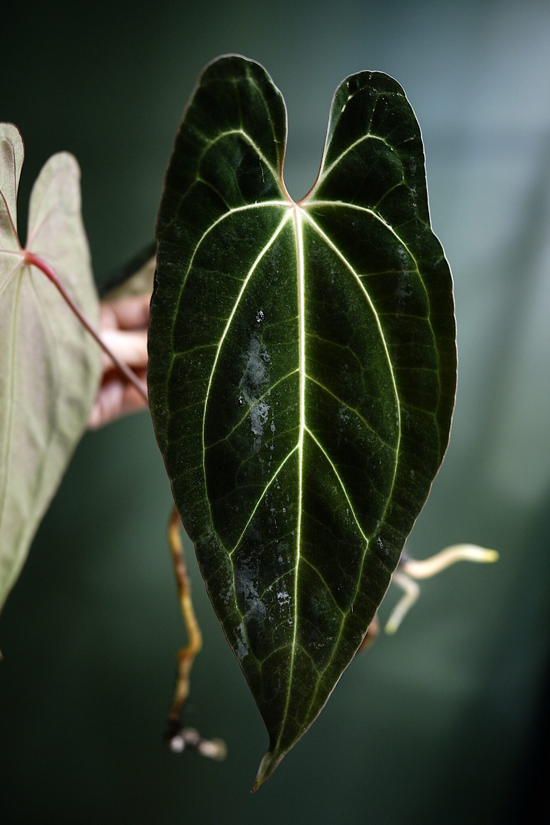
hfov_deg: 43.5
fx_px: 688
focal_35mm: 30
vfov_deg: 61.9
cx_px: 312
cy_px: 405
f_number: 1.4
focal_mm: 24
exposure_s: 1/50
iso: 125
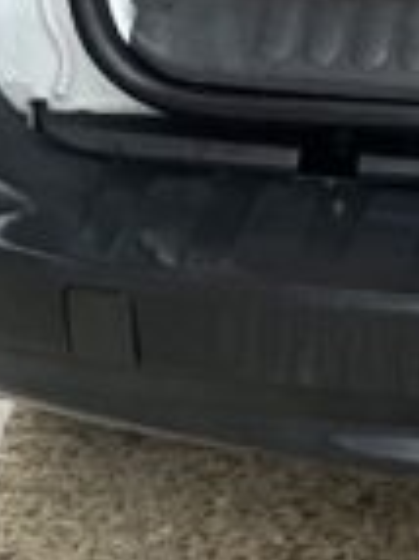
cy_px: -775
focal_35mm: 186
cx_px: 1081
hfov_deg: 7.4
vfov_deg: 9.5
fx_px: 3006
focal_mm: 5.1
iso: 320
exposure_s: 1/60
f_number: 1.6
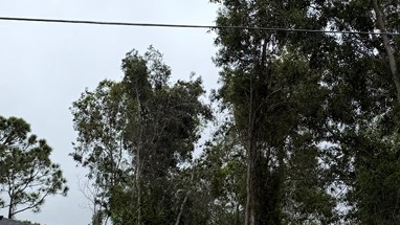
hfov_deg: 25.6
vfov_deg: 15.9
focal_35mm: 70
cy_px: 329
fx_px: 743
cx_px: -129
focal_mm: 6.76
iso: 80
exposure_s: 1/1812
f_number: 1.78
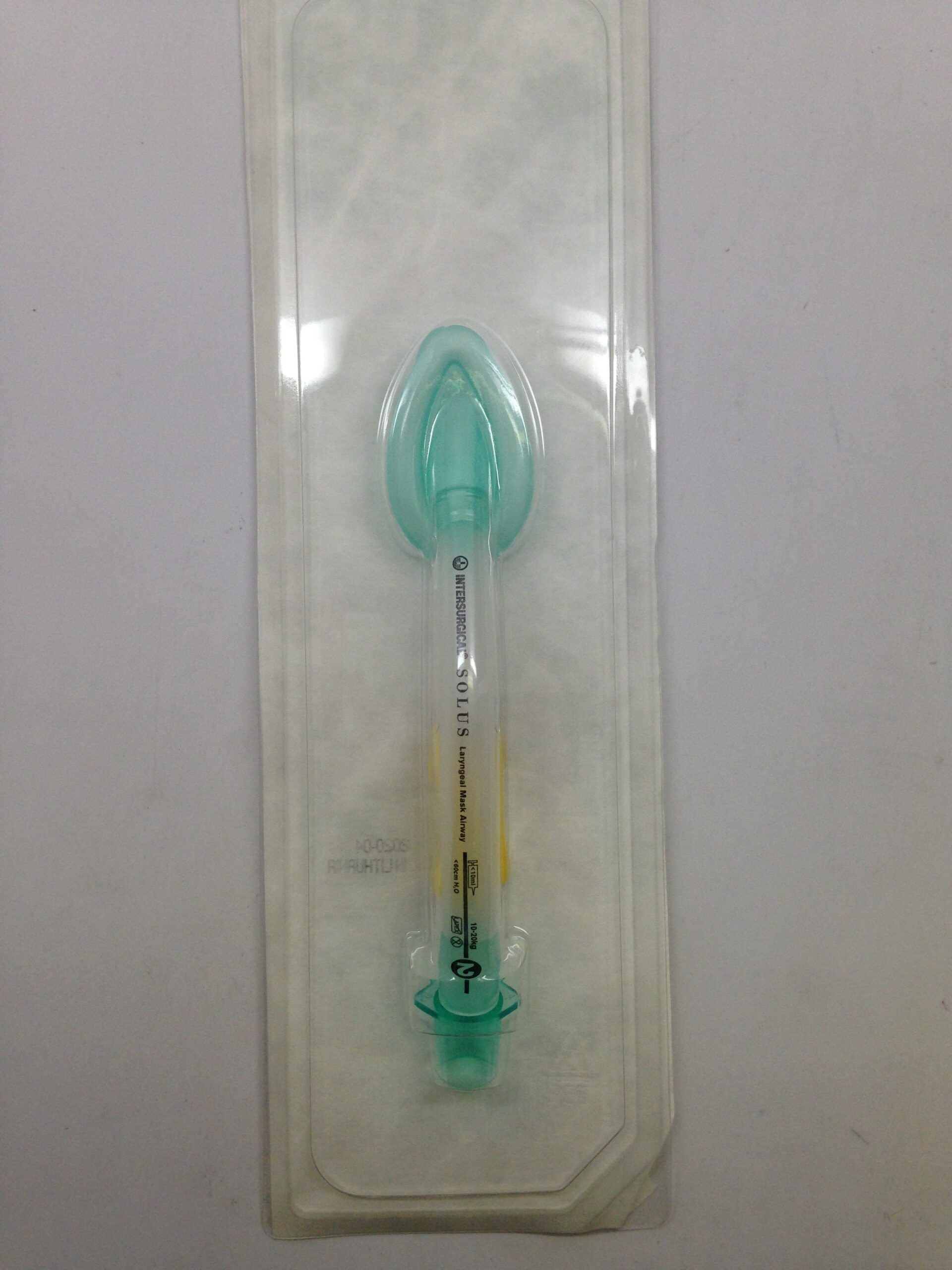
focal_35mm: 33
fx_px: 1210
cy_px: 635
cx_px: 476
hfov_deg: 42.9
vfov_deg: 55.4
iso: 80
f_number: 2.4
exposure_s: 1/120
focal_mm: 4.12
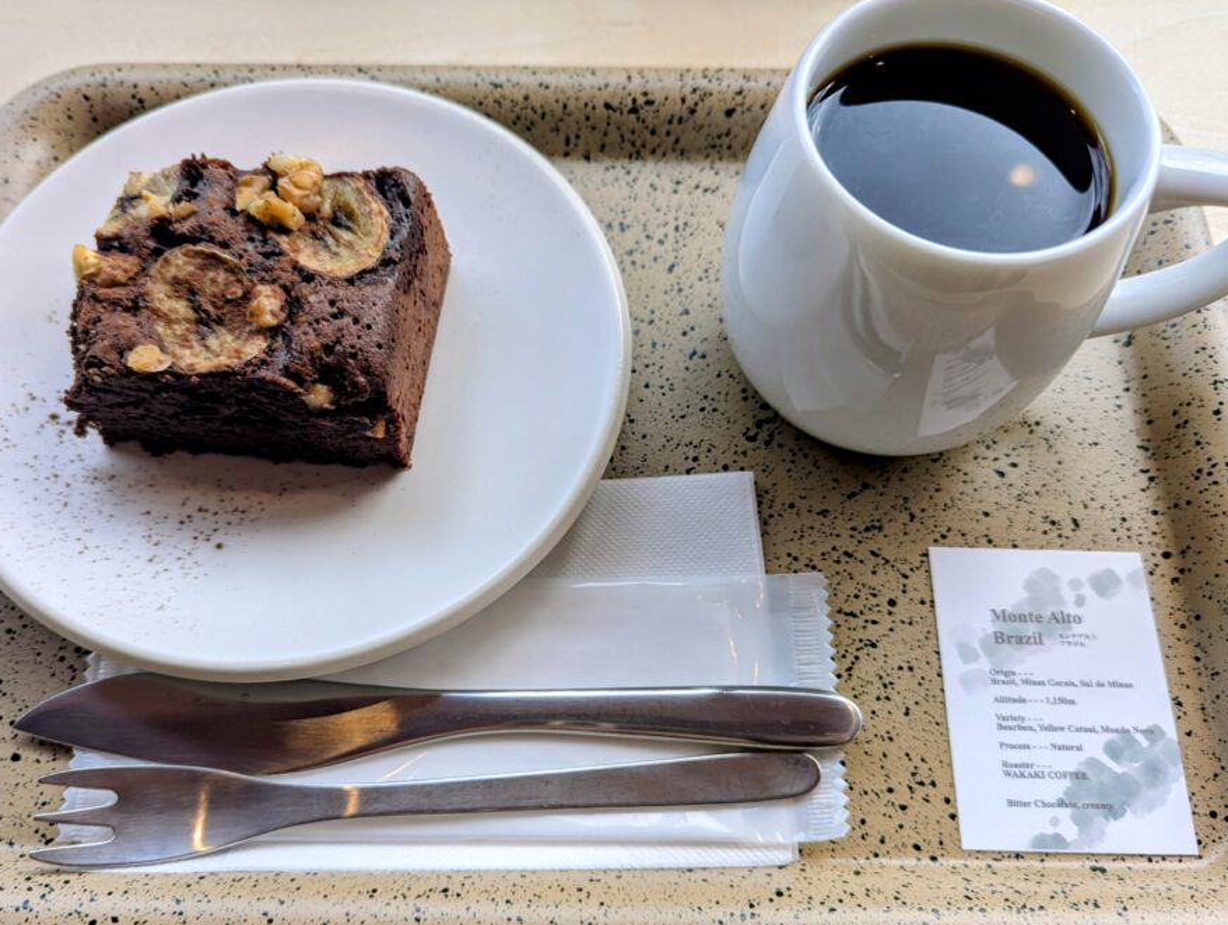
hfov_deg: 63.3
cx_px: 583
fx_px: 995
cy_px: 489
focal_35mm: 28
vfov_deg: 49.8
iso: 50
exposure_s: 1/216
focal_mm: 6.81
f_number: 1.85
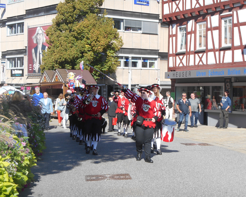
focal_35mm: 84
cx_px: 121
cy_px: 99
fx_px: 612
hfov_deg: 22.7
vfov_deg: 18.3
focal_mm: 14.3
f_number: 4.7
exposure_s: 1/250
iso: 80
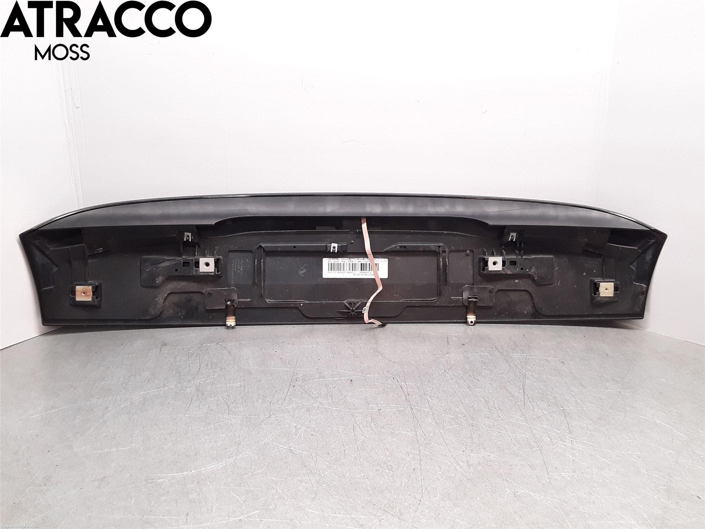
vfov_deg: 49.7
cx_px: 352
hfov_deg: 63.4
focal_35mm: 28
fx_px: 570
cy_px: 264
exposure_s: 1/50
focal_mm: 2.91
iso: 64
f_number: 1.9
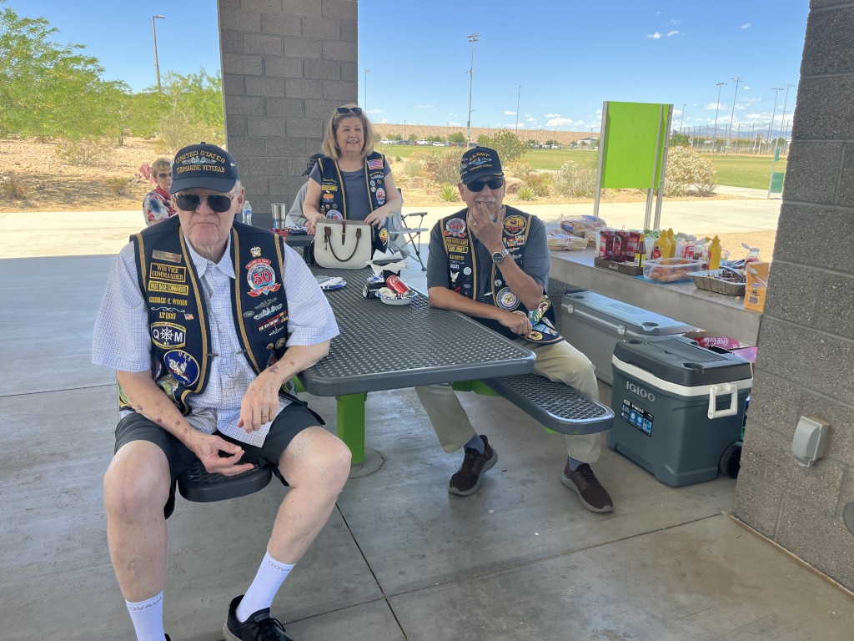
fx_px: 641
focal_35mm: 26
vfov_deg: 53.1
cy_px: 320
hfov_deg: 67.3
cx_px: 427
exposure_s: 1/552
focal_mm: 5.1
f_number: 1.6
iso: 50
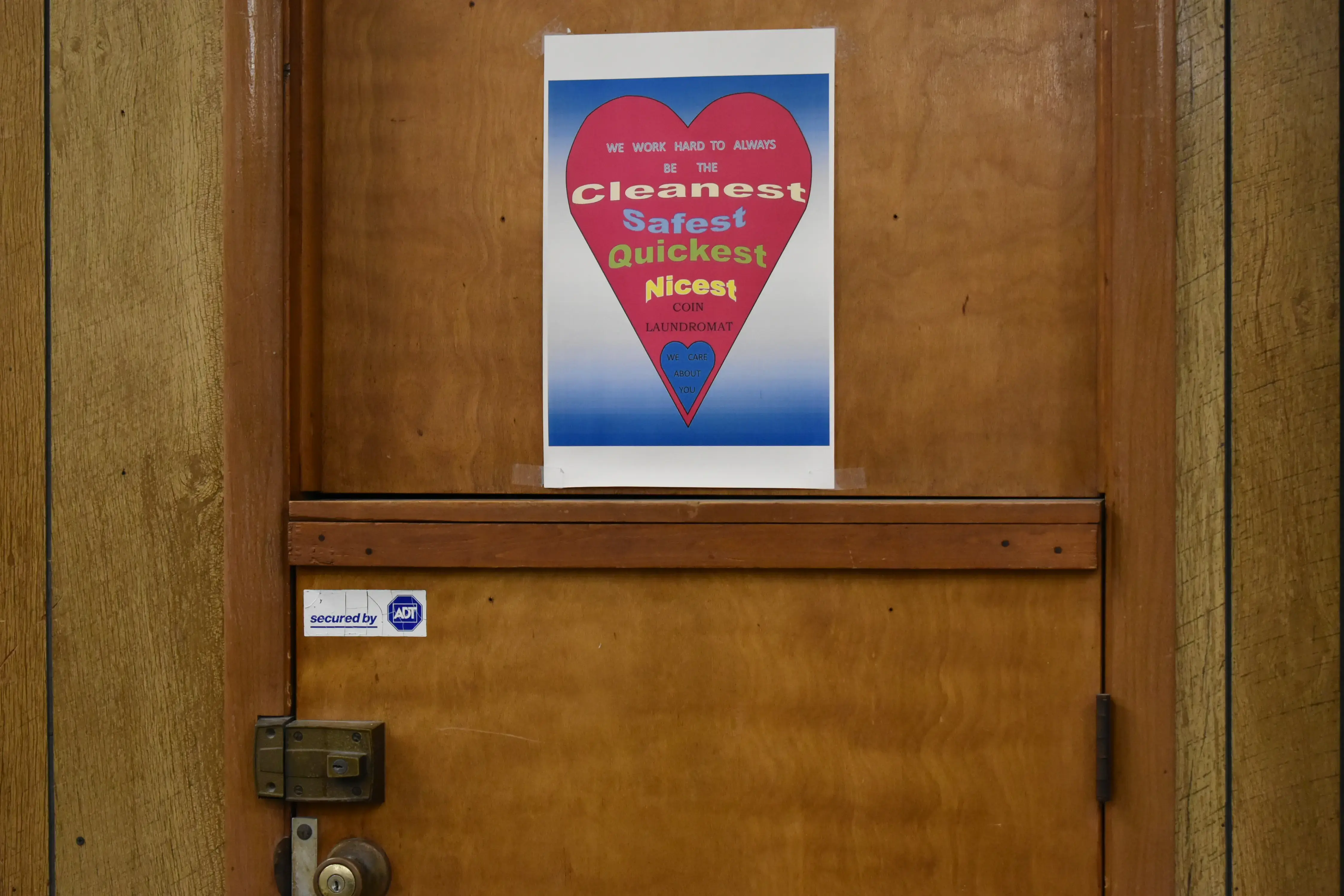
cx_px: 672
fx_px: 3081
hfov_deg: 24.6
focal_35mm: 82
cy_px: 448
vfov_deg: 16.6
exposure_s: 1/60
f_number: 5.6
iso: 2200
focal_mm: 55
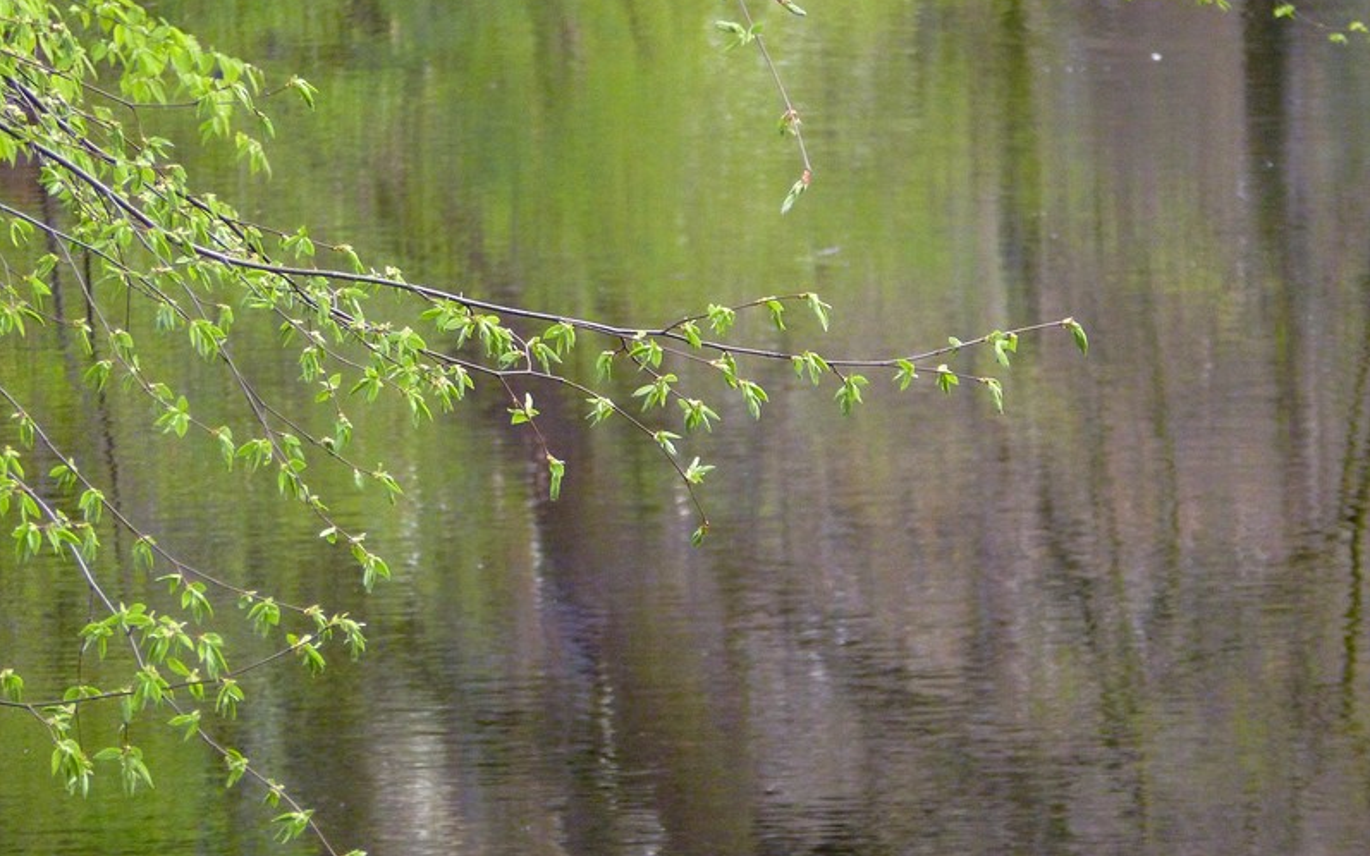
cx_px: 684
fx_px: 19078
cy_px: 356
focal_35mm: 511
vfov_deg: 2.6
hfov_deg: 4.1
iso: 400
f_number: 5.9
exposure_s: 1/60
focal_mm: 68.8
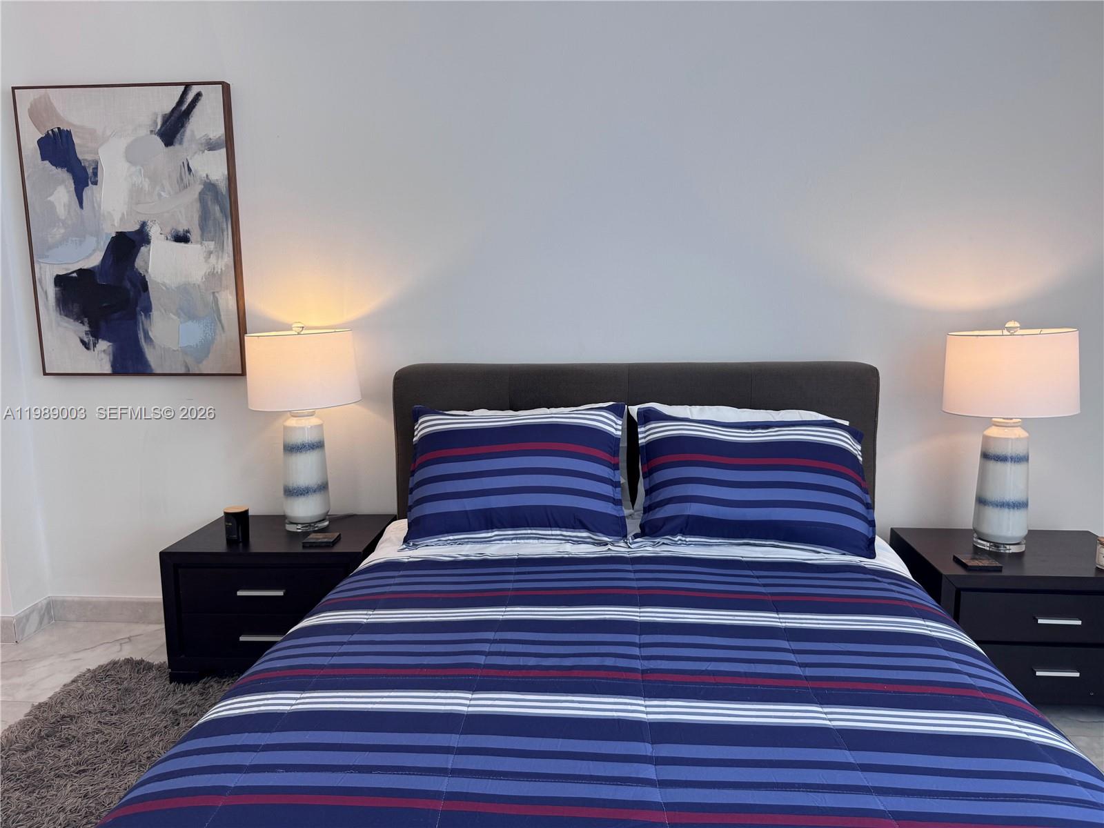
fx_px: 765
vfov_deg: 56.8
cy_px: 414
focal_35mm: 24
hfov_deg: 71.6
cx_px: 552
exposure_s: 1/120
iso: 100
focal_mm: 6.76
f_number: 1.78
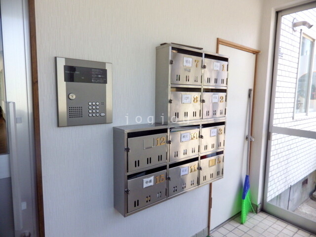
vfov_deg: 61.1
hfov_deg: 76.4
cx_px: 158
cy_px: 118
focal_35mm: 22
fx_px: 201
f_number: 3.1
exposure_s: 1/200
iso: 100
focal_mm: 4
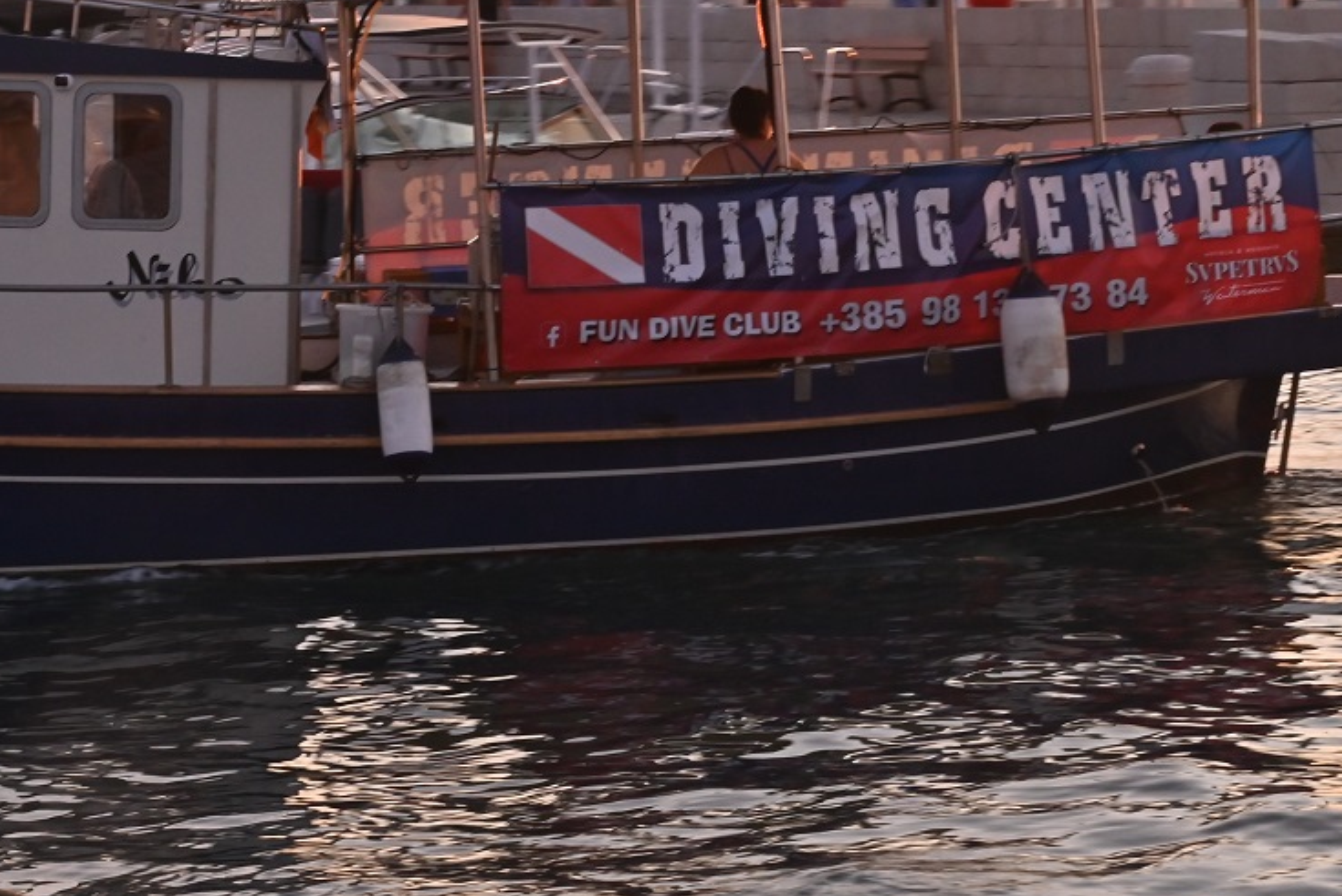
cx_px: 243
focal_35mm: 153
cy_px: 196
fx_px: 5707
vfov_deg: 9.0
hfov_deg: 13.3
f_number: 29
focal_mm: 75
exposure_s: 1/80
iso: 1250
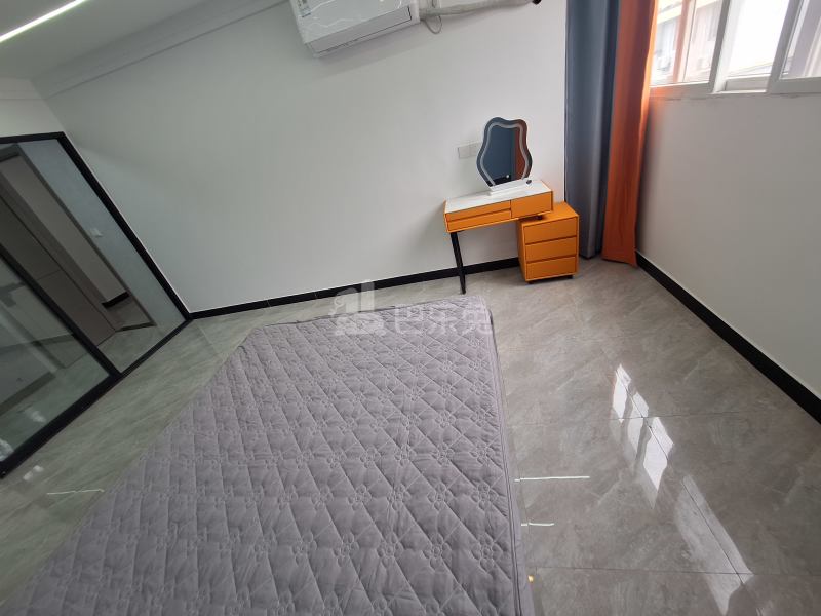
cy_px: 308
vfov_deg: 89.9
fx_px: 308
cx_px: 410
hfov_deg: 106.2
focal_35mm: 13
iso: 50
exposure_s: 1/50
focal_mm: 1.74
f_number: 2.2
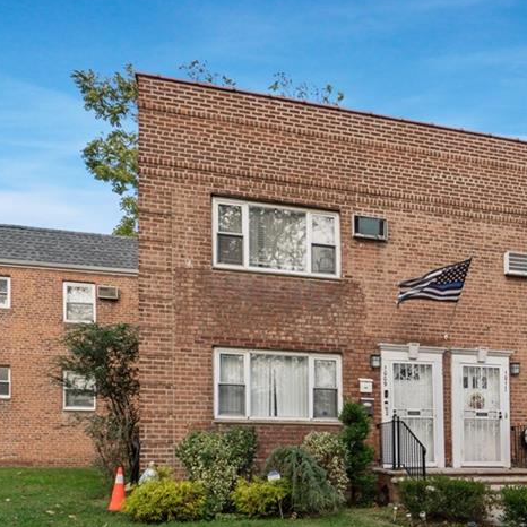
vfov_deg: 56.0
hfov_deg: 55.9
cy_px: 355
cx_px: 356
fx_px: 482
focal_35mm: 28
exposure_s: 1/60
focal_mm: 10
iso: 100
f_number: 8
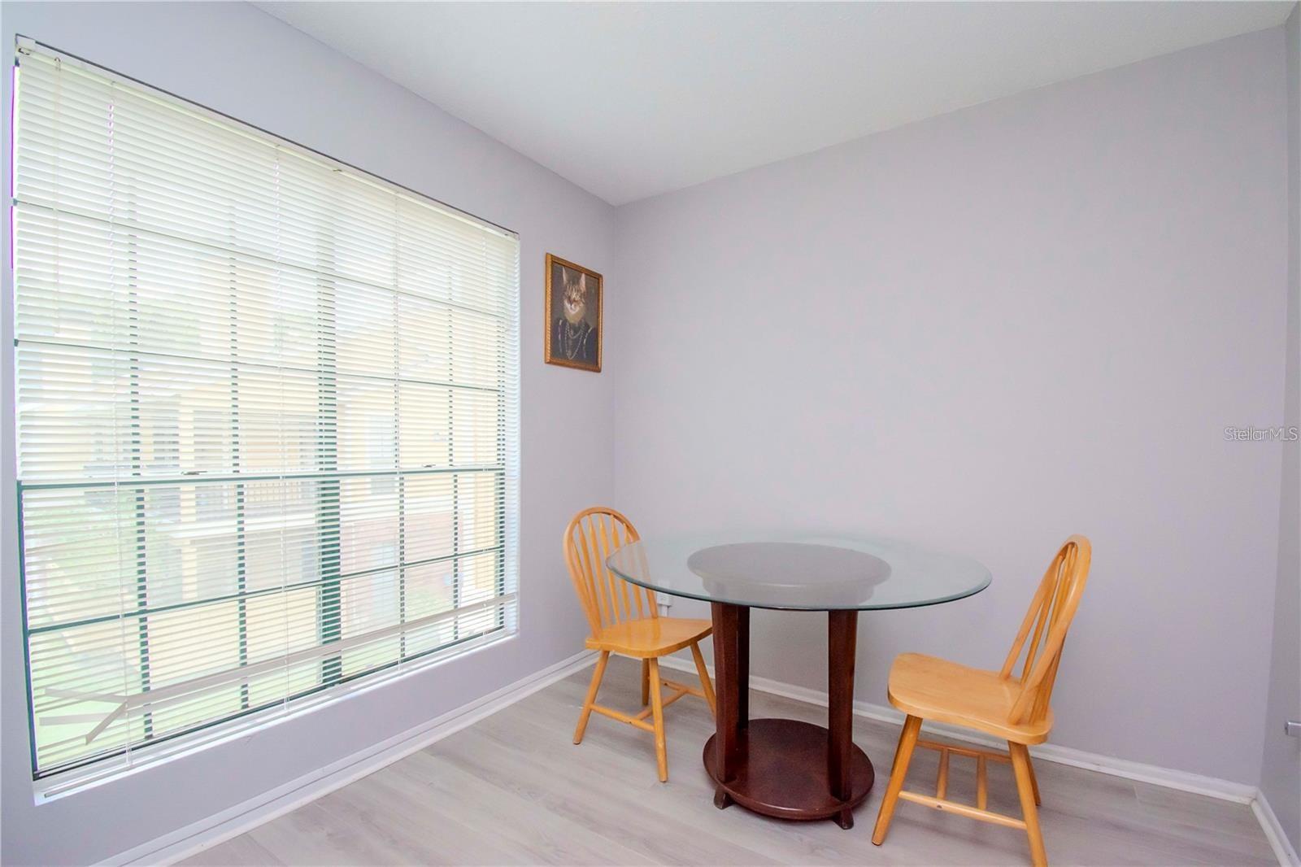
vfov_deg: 77.3
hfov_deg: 100.4
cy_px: 434
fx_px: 542
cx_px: 650
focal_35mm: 15
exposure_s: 1/200
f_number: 14
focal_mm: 10
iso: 800
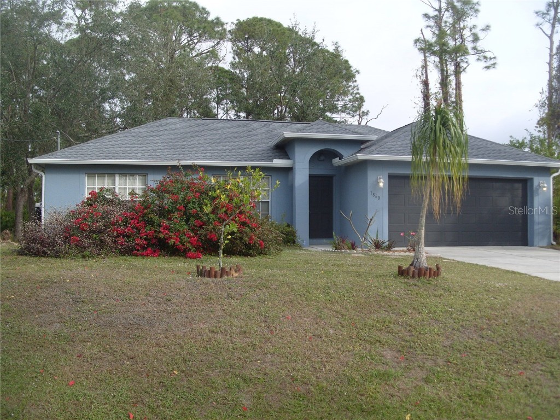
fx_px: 566
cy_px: 210
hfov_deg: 52.6
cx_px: 280
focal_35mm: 35
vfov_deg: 40.7
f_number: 2.8
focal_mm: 7.8
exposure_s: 1/1000
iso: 80
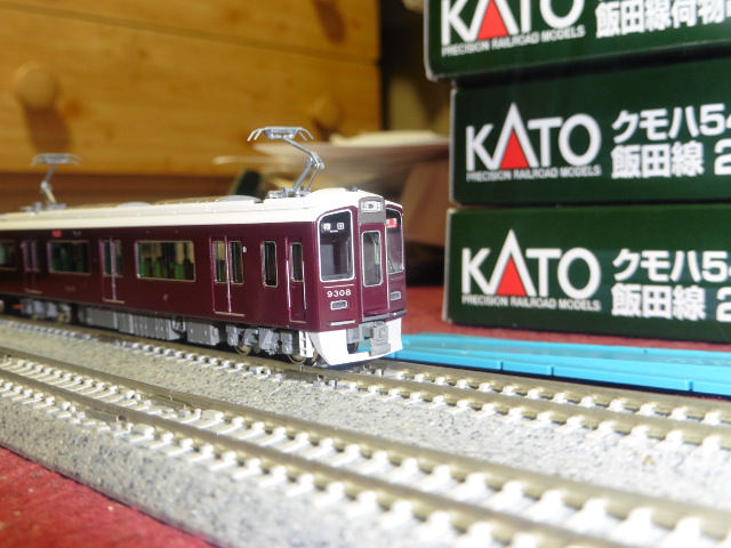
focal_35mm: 39
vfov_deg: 36.8
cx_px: 366
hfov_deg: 47.9
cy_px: 274
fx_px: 824
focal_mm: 6.9
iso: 200
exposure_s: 1/2.5
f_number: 4.5
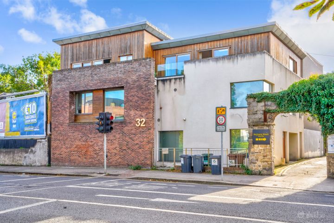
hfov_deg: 54.4
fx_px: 325
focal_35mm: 35
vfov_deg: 37.9
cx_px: 167
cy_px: 112
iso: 320
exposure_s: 1/15
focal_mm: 35
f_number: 22
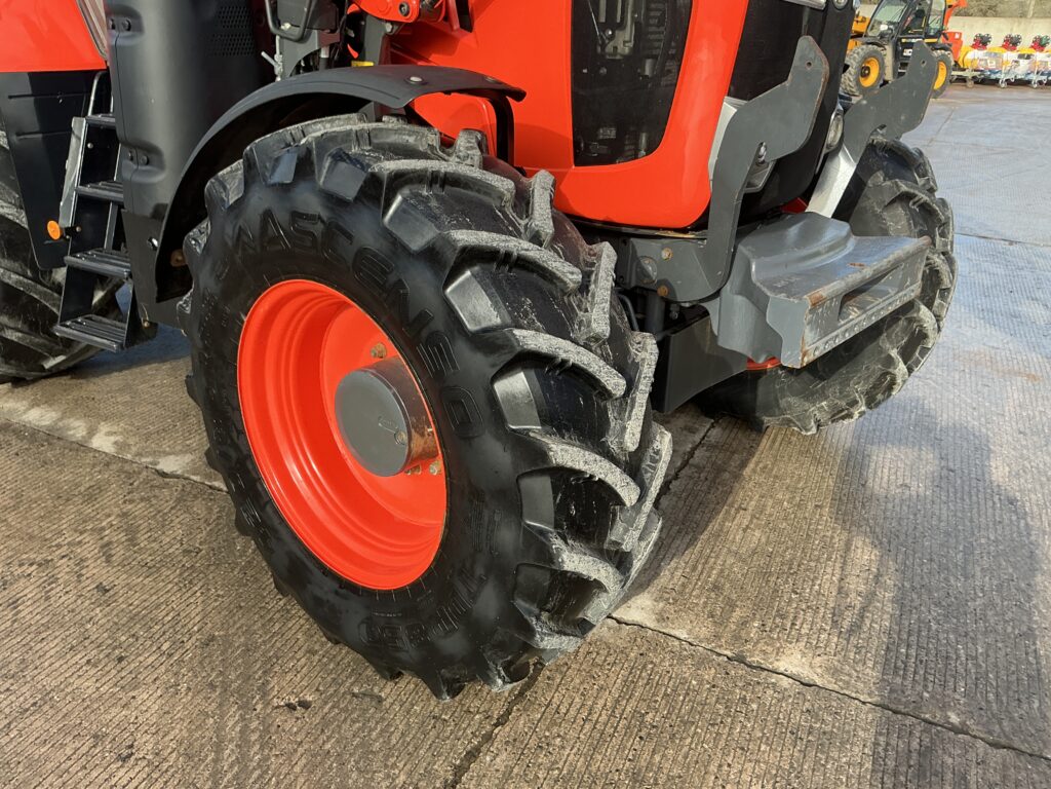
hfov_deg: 63.4
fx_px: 850
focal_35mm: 28
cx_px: 526
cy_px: 394
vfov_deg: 49.7
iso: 25
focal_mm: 3
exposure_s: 1/394
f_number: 1.8
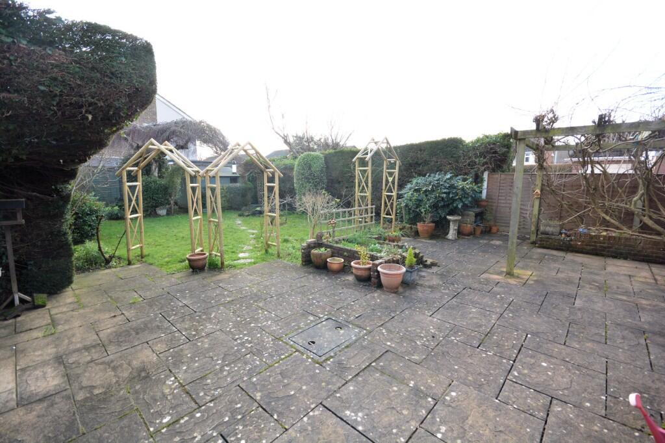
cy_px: 222
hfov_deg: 100.4
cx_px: 332
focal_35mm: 15
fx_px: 277
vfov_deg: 77.3
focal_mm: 10
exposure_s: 1/100
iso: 400
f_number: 8
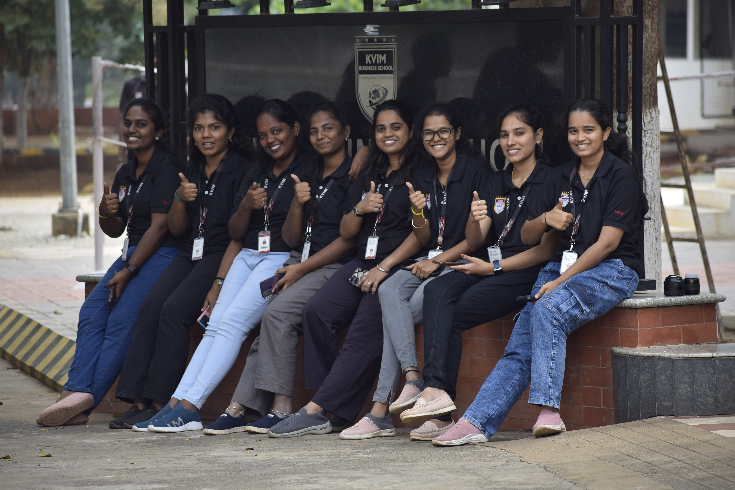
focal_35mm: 232
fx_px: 4747
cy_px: 245
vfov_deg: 5.9
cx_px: 368
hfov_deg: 8.9
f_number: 5
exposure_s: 1/250
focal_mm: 155
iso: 100
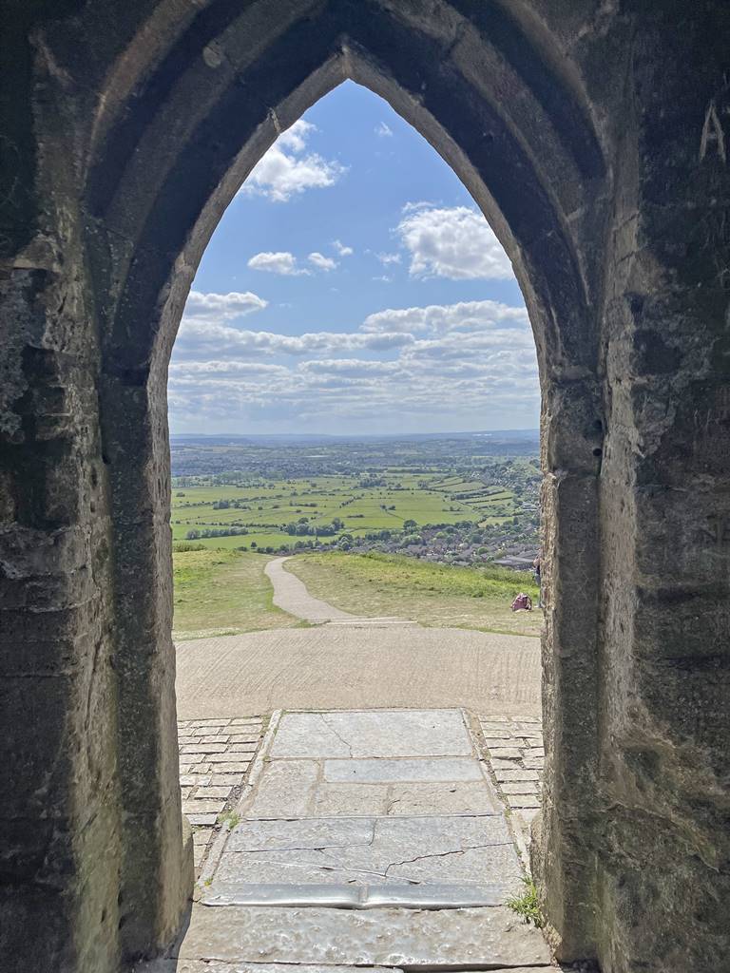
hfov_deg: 54.9
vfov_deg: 69.4
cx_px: 365
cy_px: 486
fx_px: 703
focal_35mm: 25
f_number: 1.6
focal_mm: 5.1
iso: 32
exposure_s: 1/7937
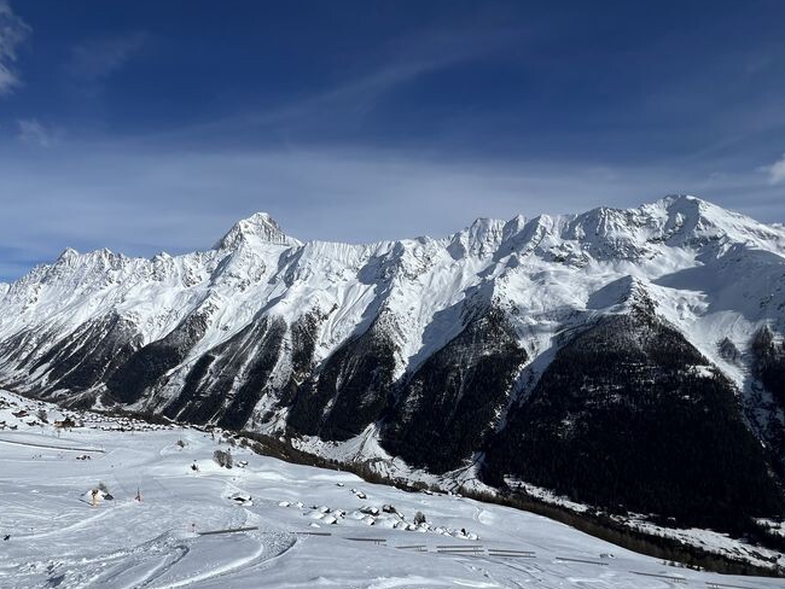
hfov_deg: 86.2
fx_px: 408
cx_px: 301
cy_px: 384
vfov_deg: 69.9
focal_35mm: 18
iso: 32
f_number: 1.8
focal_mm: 1.57
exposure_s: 1/6135
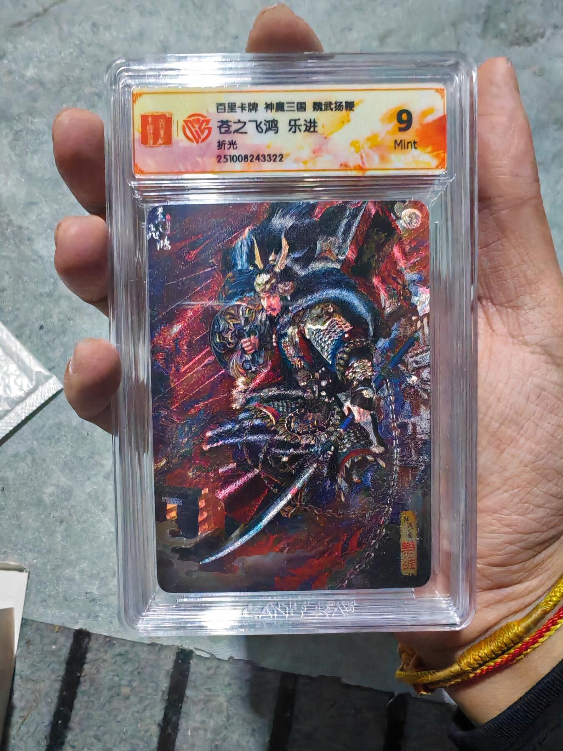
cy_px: 376
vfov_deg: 67.3
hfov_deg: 53.1
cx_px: 282
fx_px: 564
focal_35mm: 26
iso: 500
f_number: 2.2
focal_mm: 1.96
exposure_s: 1/50
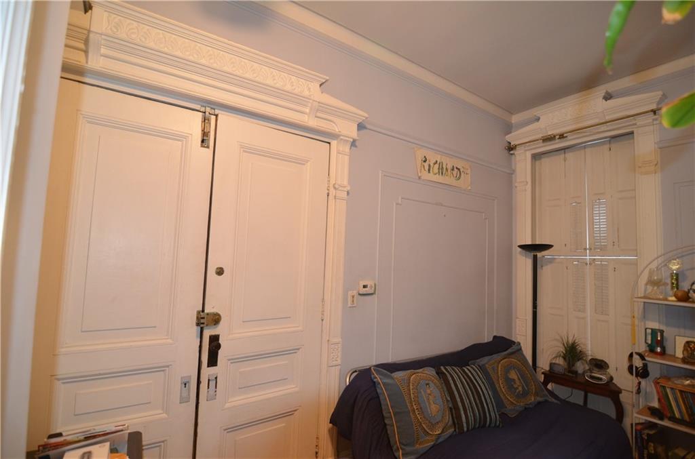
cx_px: 348
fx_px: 318
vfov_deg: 71.7
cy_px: 230
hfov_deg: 95.1
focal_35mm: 16
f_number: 2.8
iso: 800
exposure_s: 1/60
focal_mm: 11
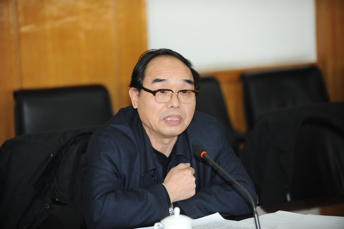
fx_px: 1146
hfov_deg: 17.1
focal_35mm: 120
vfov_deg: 11.4
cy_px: 114
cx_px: 172
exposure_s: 1/60
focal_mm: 120
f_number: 3.2
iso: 320
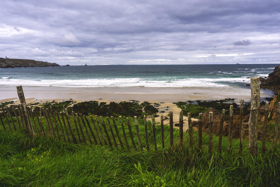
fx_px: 241
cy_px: 94
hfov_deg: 60.3
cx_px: 140
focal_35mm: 31
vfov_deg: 42.4
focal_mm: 31
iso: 50
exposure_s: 1/2
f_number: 10
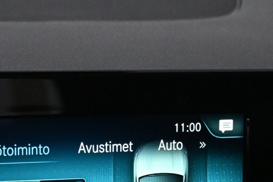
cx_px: 52
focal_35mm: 129
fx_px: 978
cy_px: 189
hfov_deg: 15.8
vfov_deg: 10.5
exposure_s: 1/160
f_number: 4.5
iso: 4000
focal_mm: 26
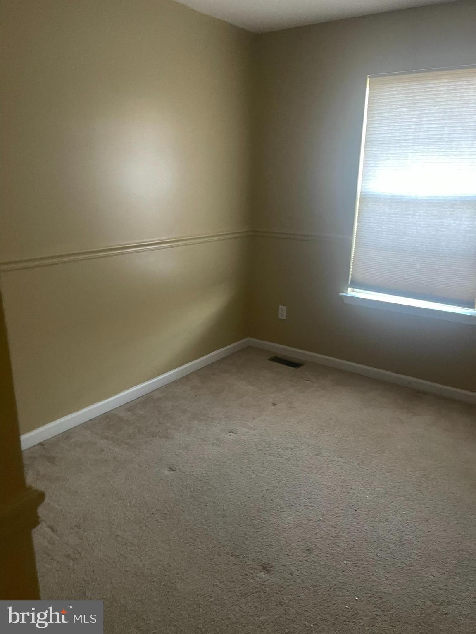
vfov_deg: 69.4
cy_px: 317
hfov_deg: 54.9
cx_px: 238
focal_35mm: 25
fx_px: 458
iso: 400
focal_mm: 5.1
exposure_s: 1/40
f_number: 1.6
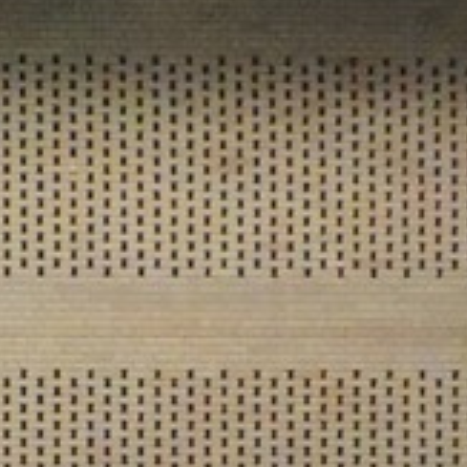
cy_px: 610
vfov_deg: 9.4
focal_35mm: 183
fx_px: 2793
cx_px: 23
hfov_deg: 9.5
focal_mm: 5.8
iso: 3200
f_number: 4.5
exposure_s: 1/100
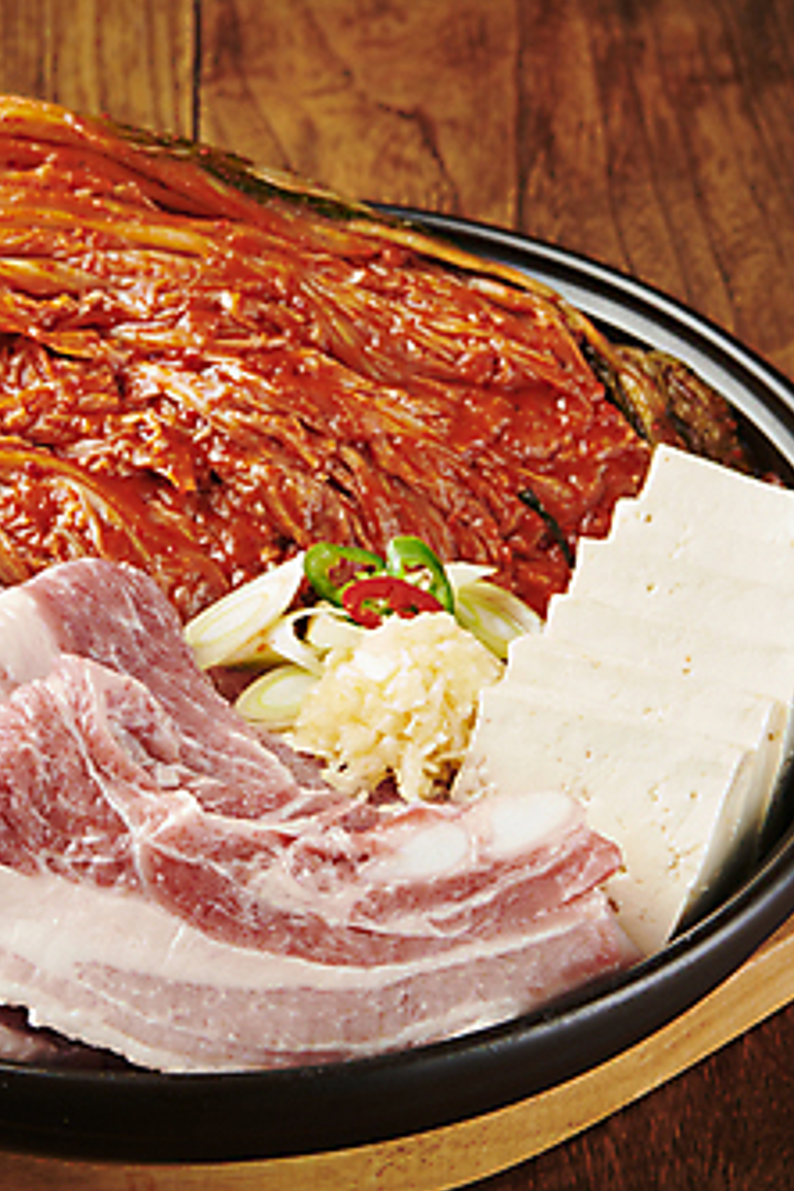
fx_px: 4168
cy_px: 672
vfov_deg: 16.3
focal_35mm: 126
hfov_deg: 10.9
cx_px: 186
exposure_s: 1/125
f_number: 11
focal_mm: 70
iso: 31
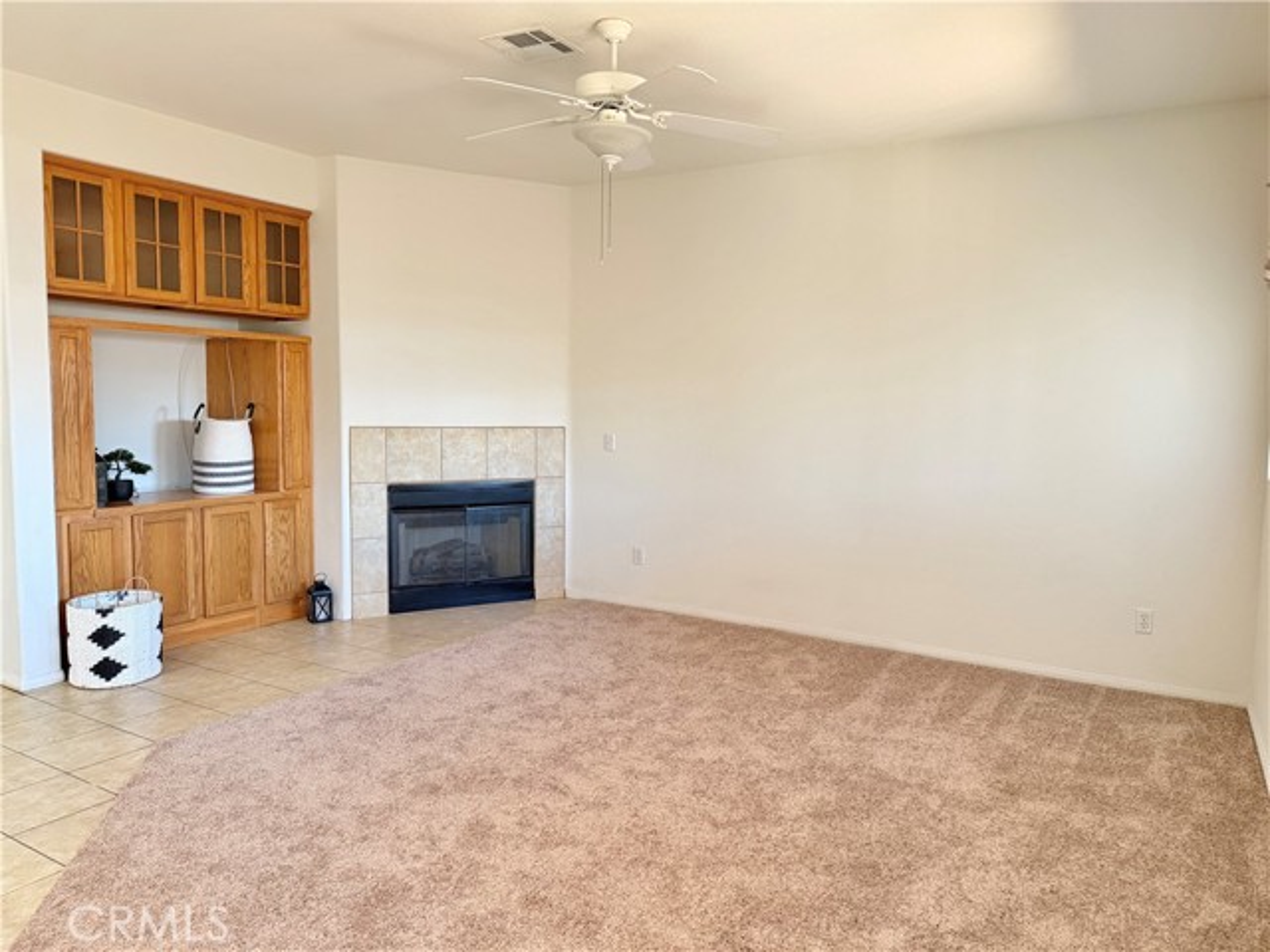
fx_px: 881
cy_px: 476
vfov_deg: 56.8
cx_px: 635
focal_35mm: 24
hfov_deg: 71.6
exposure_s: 1/60
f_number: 1.78
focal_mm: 6.76
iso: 500
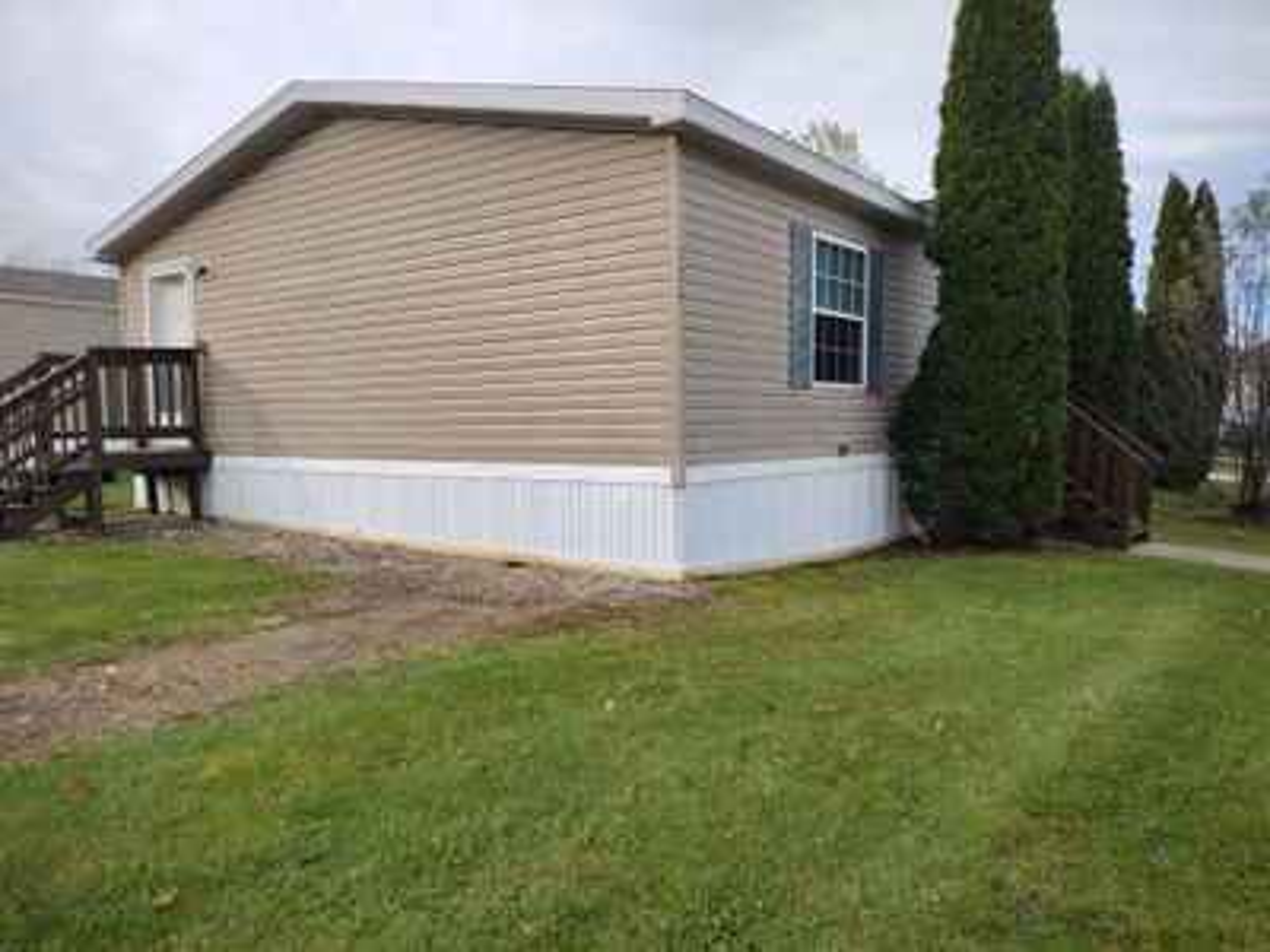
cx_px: 635
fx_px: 991
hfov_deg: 65.3
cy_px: 476
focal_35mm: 27
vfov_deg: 51.4
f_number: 1.7
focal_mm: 4.71
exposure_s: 1/1156
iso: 100
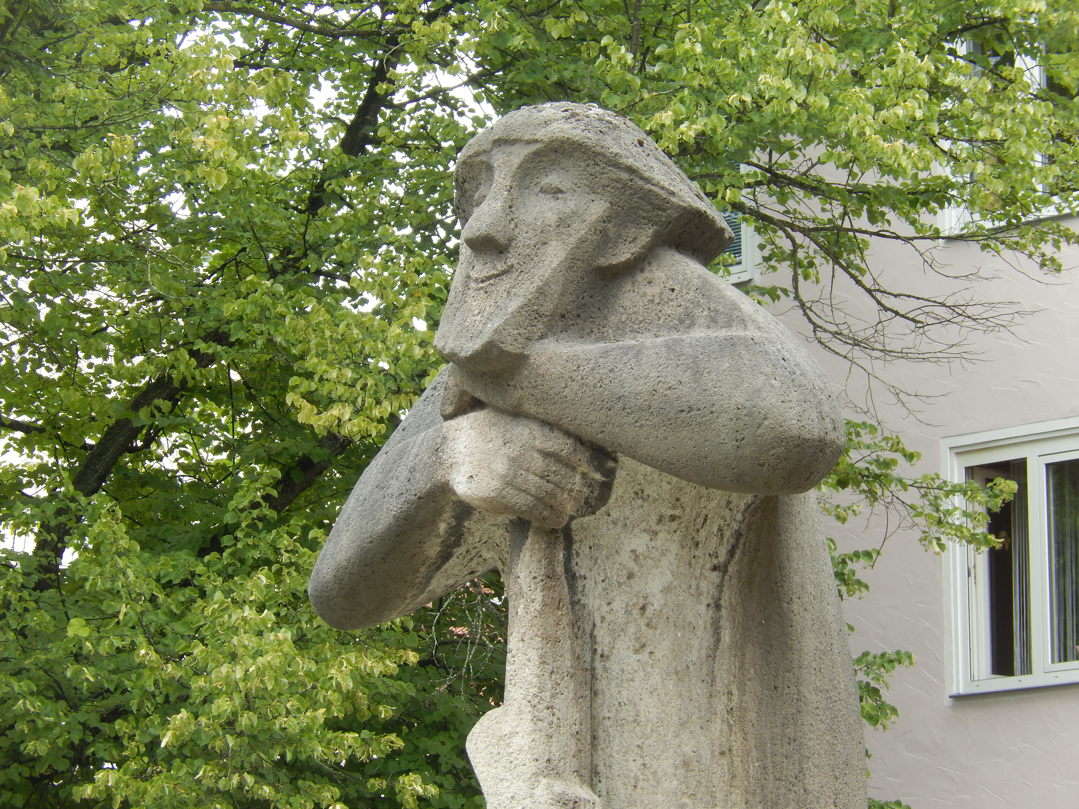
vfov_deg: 8.8
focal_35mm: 169
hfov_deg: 11.7
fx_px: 5268
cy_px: 404
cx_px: 540
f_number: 5.7
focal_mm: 30.3
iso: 125
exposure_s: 1/60
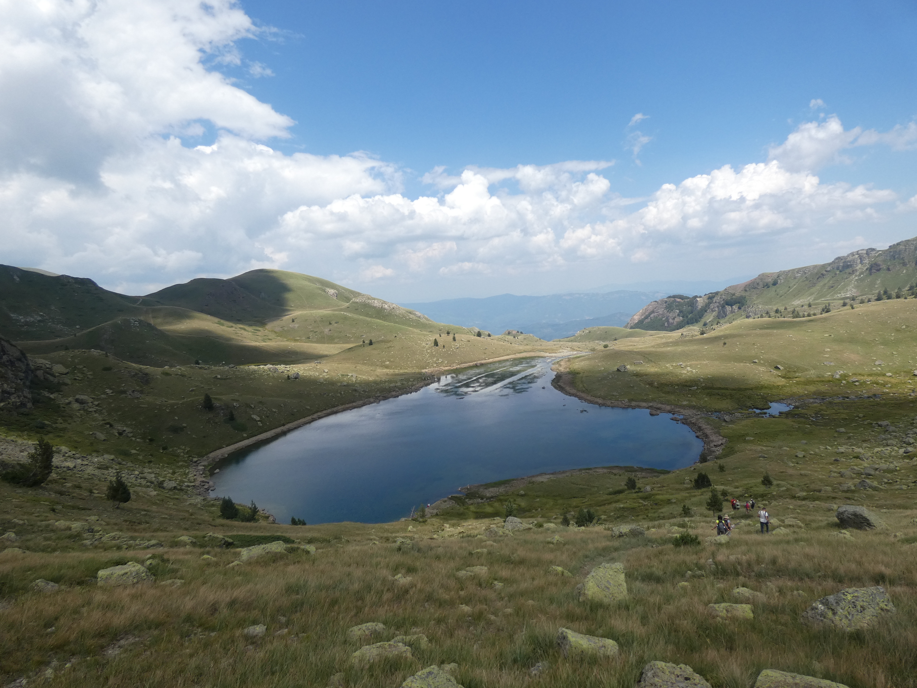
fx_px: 530
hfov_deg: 81.7
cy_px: 344
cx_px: 458
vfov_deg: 66.0
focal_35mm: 20
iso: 80
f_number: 2.8
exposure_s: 1/1300
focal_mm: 3.6
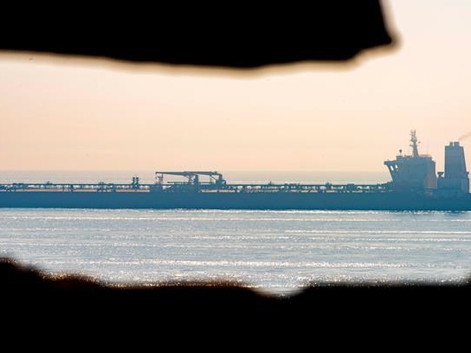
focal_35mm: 460
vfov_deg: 3.2
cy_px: 180
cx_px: 275
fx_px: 6259
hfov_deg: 4.3
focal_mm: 400
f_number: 16
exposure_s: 1/400
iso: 200
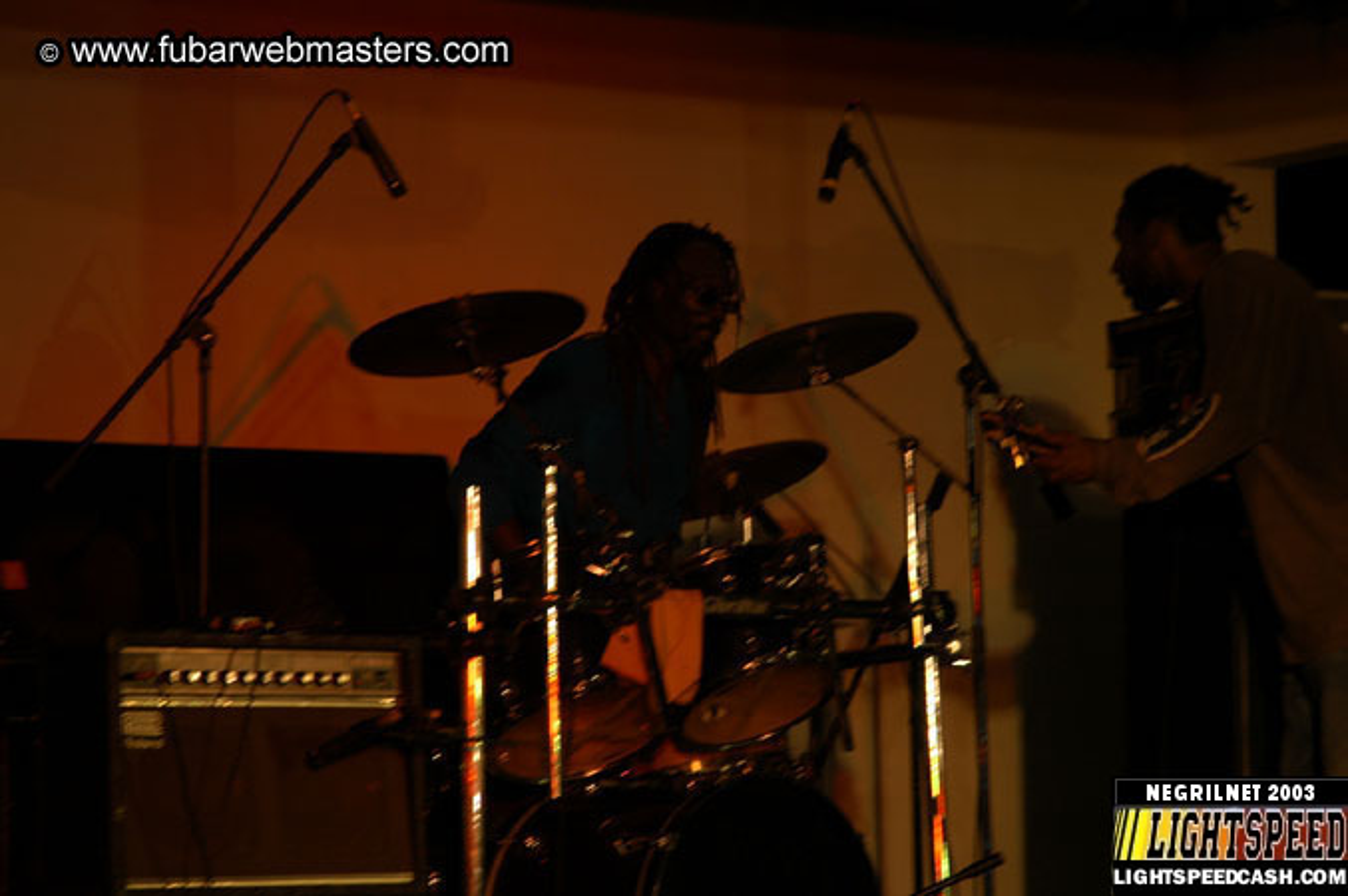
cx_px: 674
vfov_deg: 10.7
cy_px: 448
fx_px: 4769
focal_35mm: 128
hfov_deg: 16.1
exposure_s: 1/60
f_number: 5
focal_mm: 85
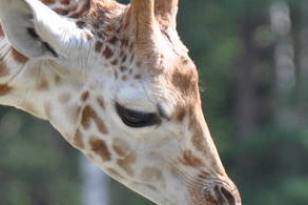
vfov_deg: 0.8
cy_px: 245
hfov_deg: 1.2
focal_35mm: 1720
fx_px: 14707
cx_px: -276
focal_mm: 210
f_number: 5.6
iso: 400
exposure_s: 1/500
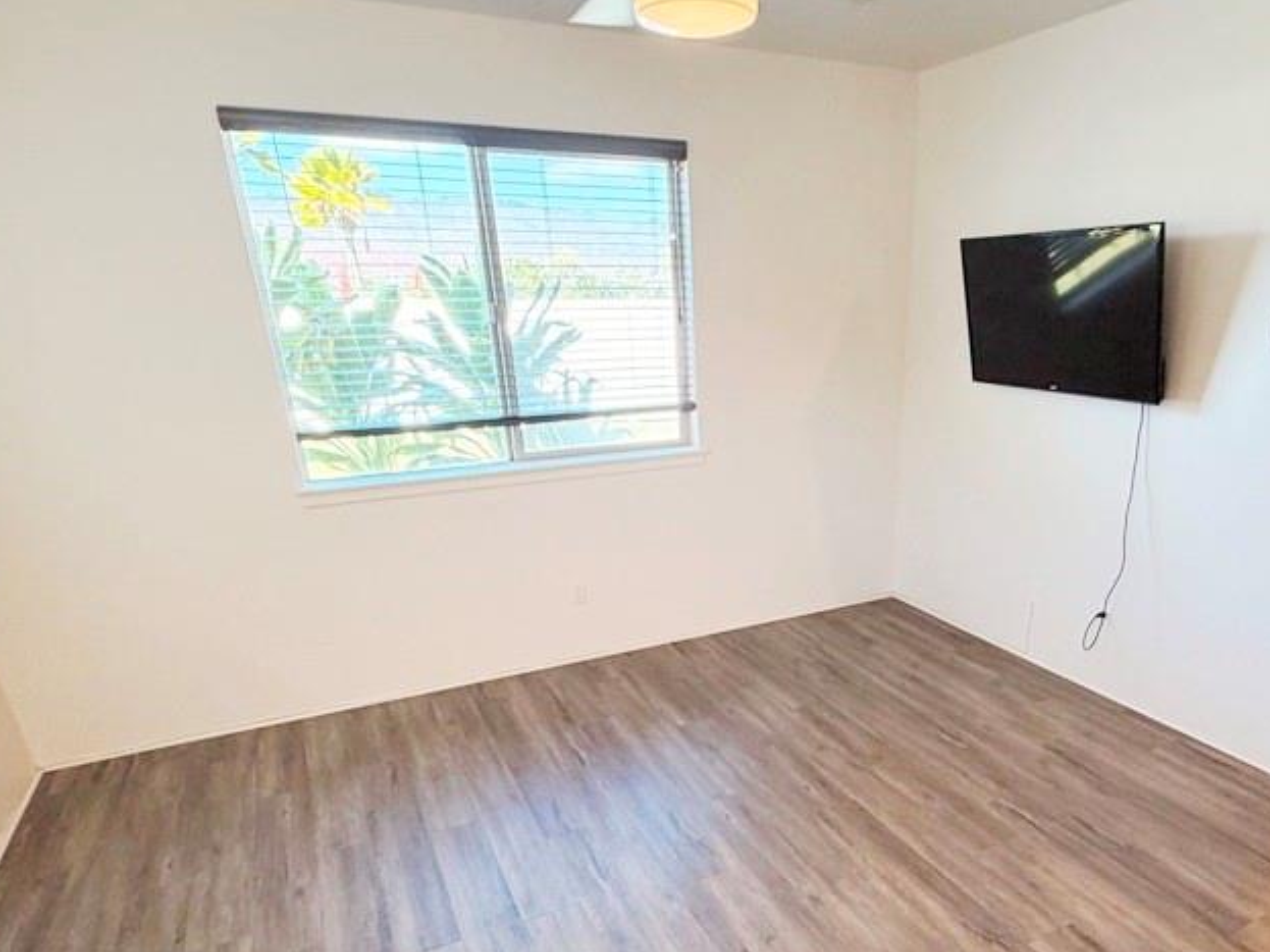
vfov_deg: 57.0
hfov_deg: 73.2
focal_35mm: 23
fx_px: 844
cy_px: 667
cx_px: 758
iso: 250
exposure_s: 1/60
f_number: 2.2
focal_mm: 2.22
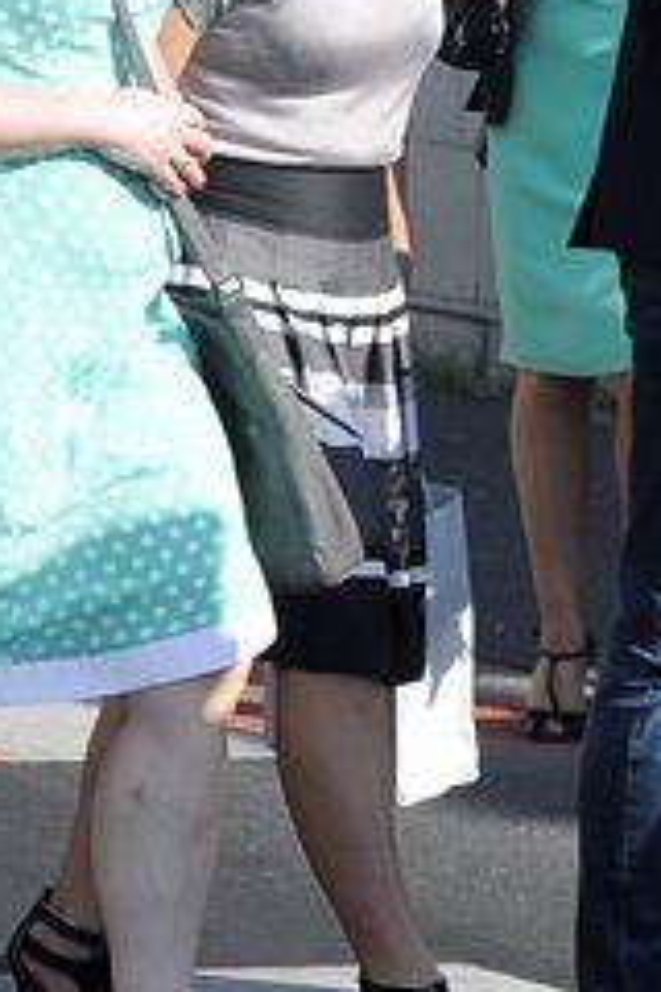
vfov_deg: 5.5
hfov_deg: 3.7
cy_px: 184
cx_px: 343
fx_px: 10245
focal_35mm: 372
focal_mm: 70
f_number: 7.1
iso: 400
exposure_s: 1/800
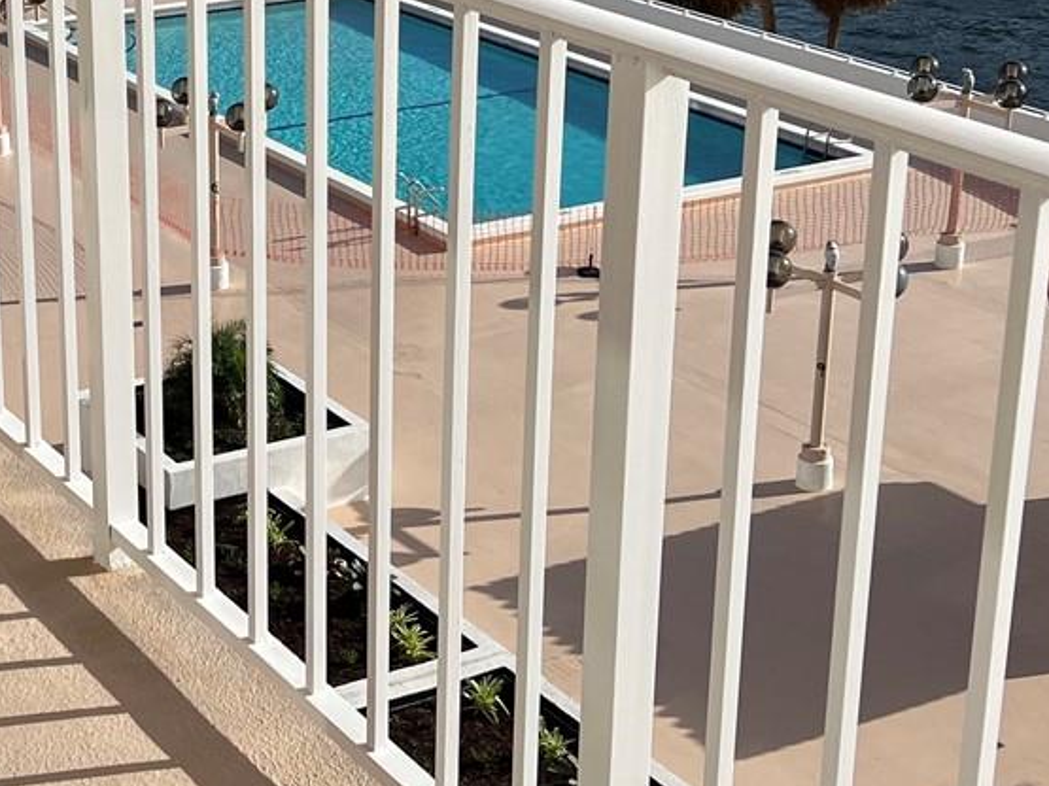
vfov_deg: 19.5
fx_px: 2272
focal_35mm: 75
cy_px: 214
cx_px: 161
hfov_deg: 25.4
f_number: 1.5
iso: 50
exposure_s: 1/6993
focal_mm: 5.7
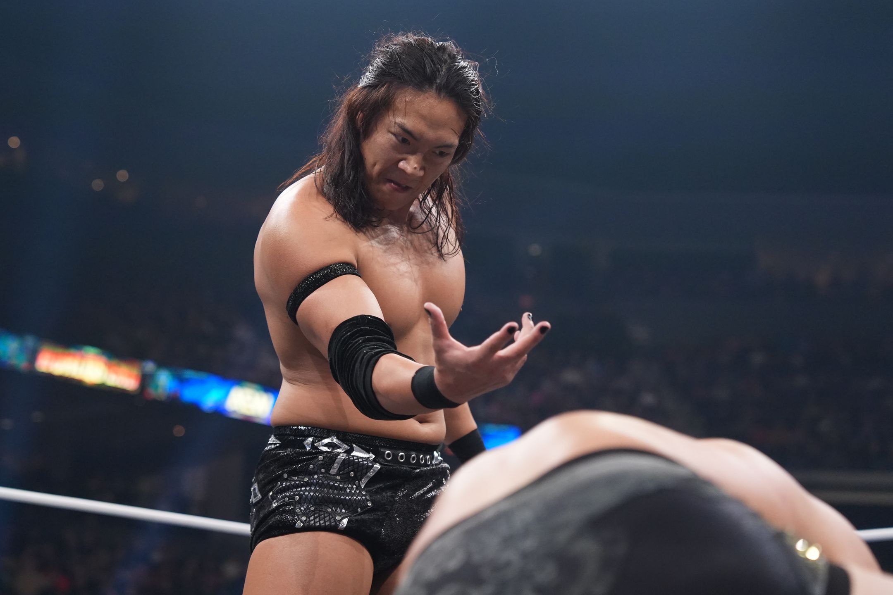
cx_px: 446
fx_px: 1612
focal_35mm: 65
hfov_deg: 31.0
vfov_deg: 20.9
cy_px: 298
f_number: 2.8
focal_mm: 65
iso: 4000
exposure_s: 1/1250
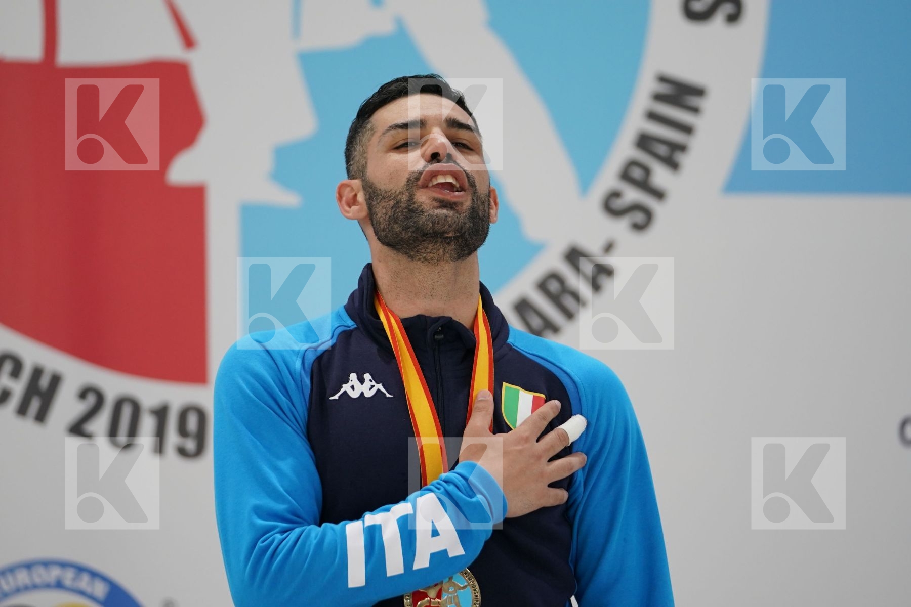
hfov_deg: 8.1
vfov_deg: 5.4
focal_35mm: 255
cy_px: 304
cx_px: 456
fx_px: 6452
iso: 800
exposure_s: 1/250
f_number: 2.8
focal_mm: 170
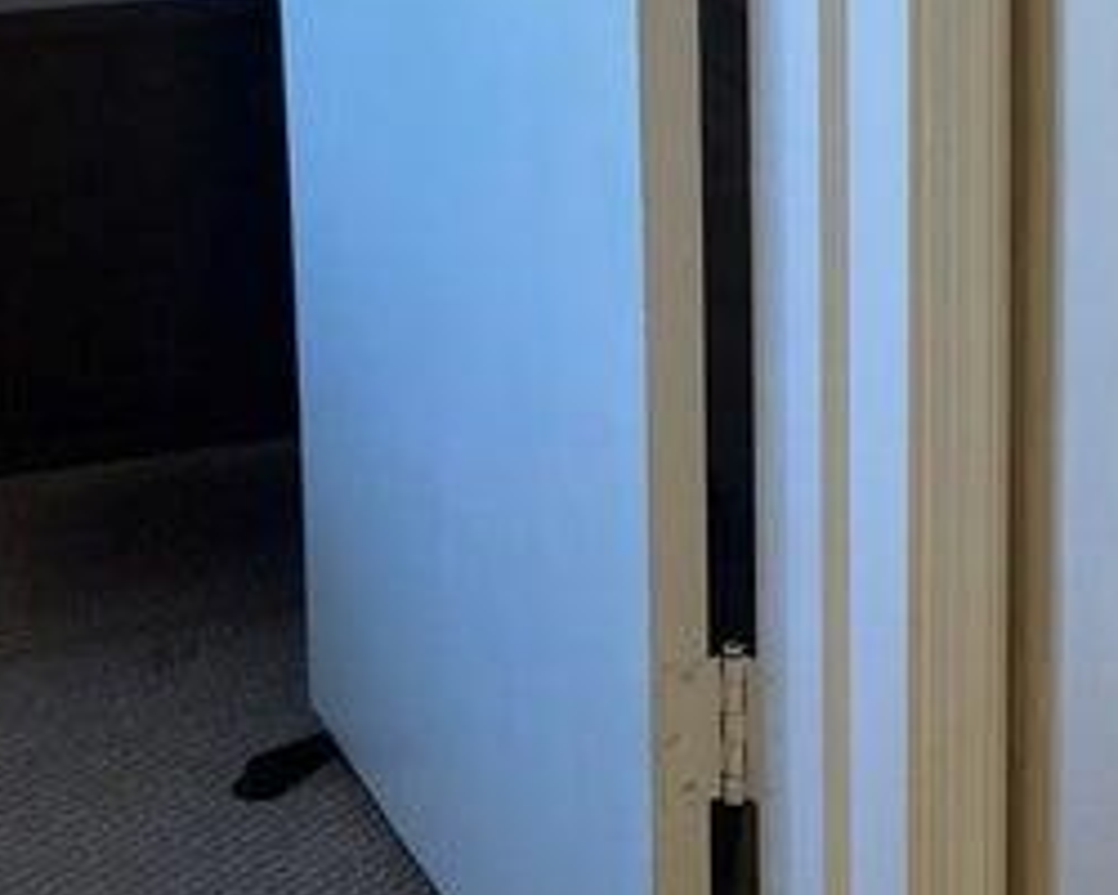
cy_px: 54
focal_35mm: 104
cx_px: 1105
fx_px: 3441
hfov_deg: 18.0
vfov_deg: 14.6
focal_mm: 5.7
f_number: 1.5
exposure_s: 1/60
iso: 125
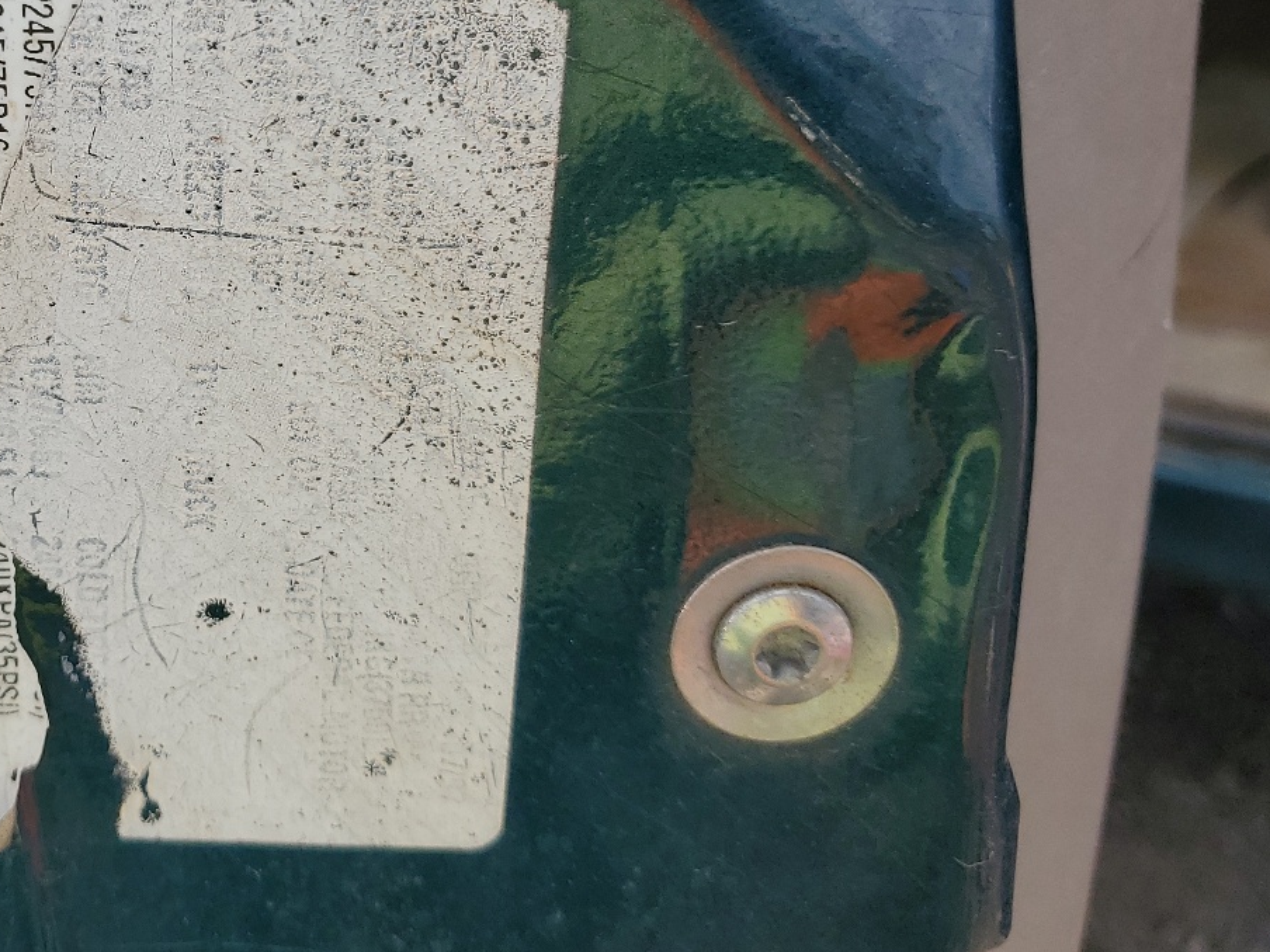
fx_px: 1688
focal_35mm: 46
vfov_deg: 30.7
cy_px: 180
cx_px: 162
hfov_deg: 38.8
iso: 50
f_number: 1.5
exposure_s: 1/1250
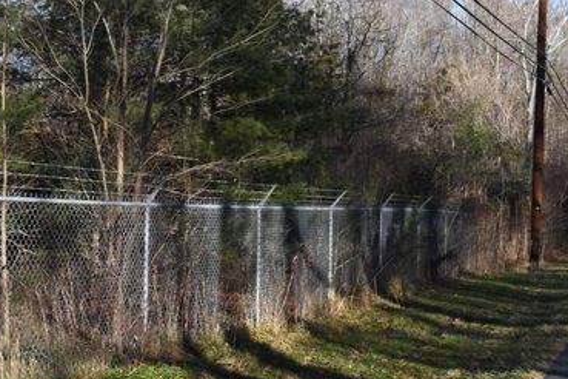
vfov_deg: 22.3
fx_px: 962
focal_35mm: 61
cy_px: 204
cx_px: 339
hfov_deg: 32.8
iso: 560
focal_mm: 30
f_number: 29
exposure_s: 1/60
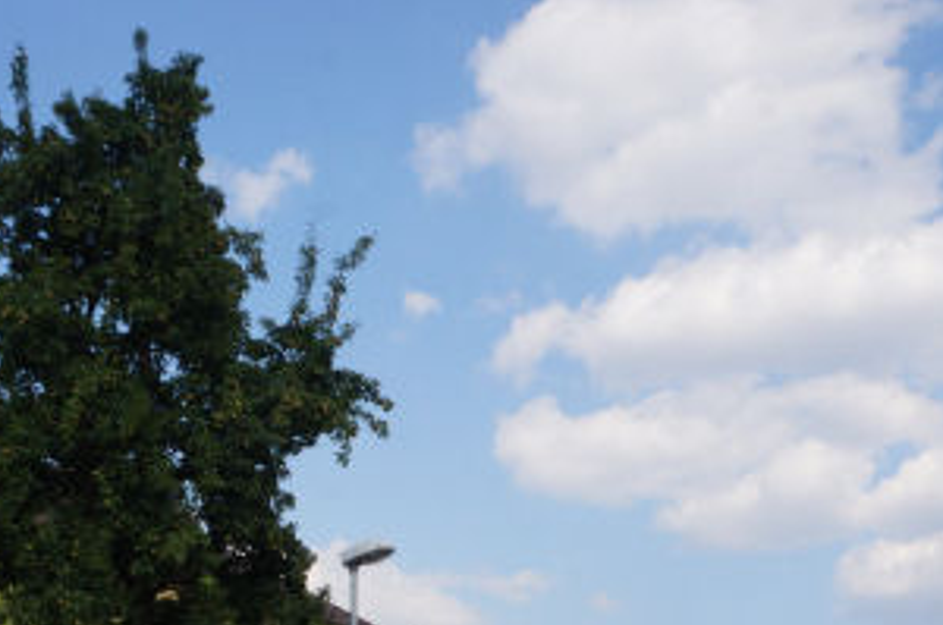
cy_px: 678
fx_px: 1595
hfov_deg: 32.3
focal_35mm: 61
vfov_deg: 21.1
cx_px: 237
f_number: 16
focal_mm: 18
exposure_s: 1/250
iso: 400
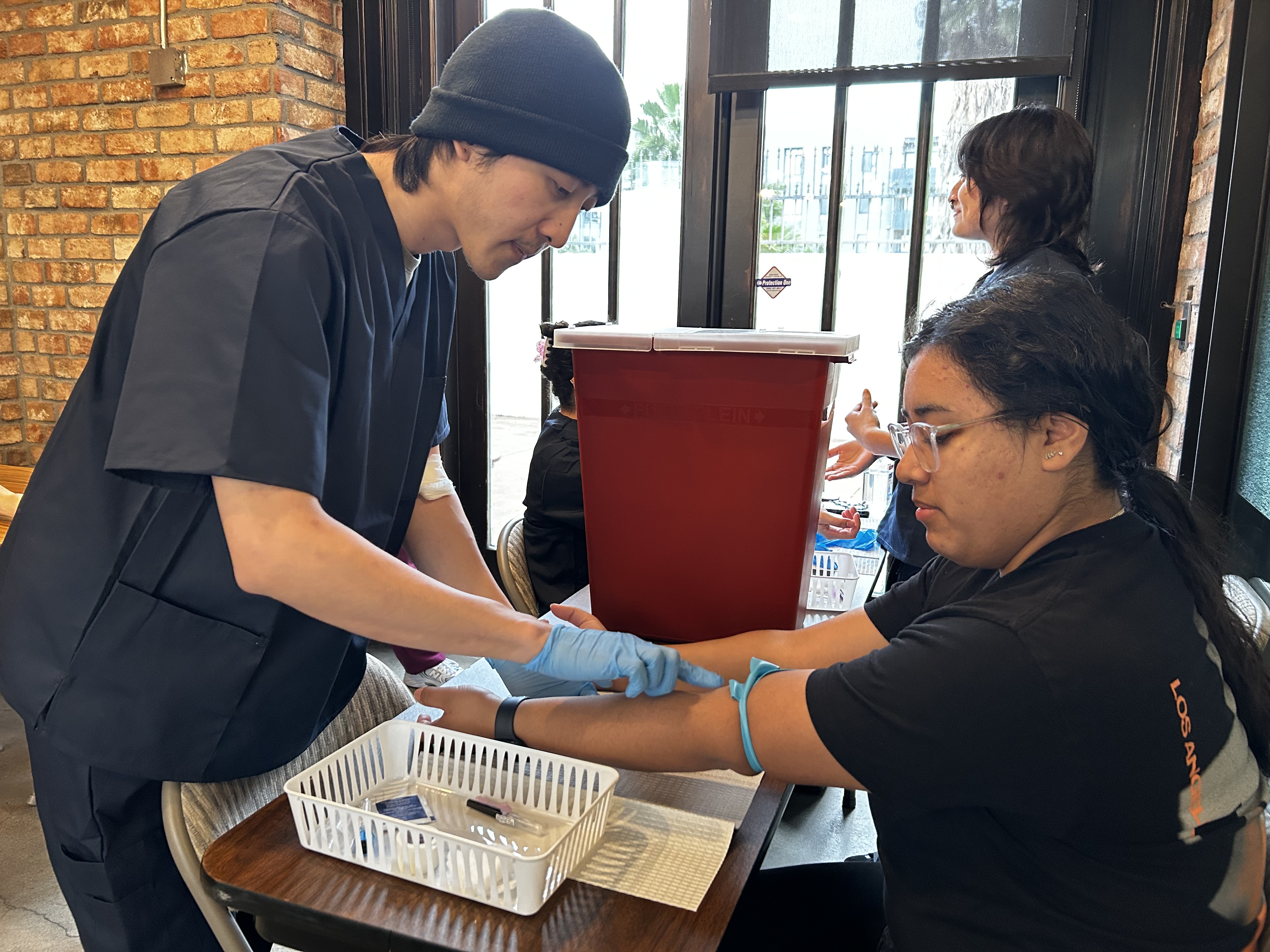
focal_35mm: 26
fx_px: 954
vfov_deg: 53.1
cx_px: 635
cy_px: 476
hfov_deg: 67.3
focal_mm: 5.7
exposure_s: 1/60
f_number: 1.5
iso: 250
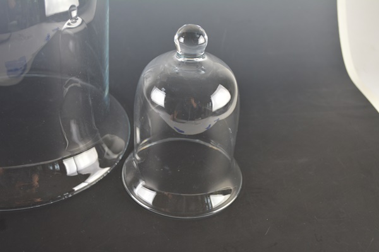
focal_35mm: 48
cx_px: 190
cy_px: 126
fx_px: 505
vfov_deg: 28.1
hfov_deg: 41.1
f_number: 4.8
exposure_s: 1/60
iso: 450
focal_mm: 32
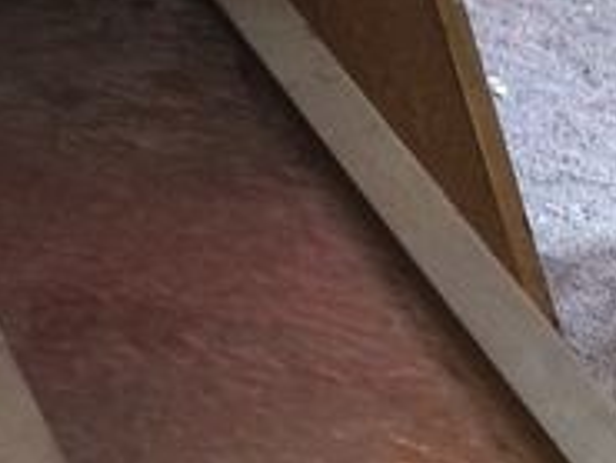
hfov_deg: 13.3
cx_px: -3
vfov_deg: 9.9
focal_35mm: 146
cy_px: 688
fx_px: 2600
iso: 100
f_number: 2.2
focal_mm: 4.12
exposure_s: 1/30
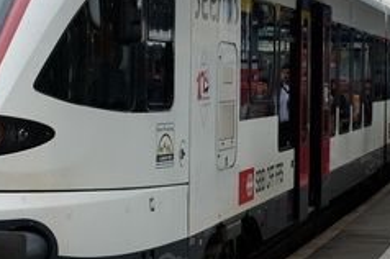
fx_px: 1623
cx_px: 156
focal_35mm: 150
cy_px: 30
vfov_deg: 9.1
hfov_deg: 13.7
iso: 200
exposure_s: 1/160
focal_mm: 30.2
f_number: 4
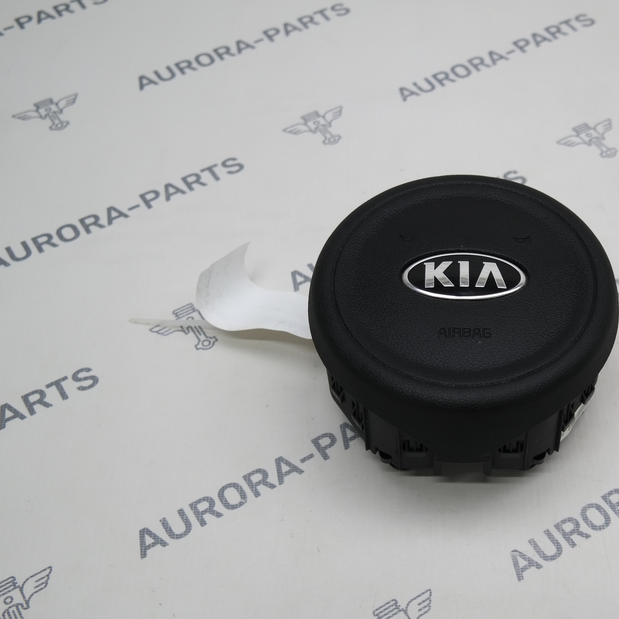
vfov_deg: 30.0
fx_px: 1153
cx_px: 466
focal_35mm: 57
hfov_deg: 29.6
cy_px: 313
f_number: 4
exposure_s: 1/100
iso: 200
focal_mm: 29
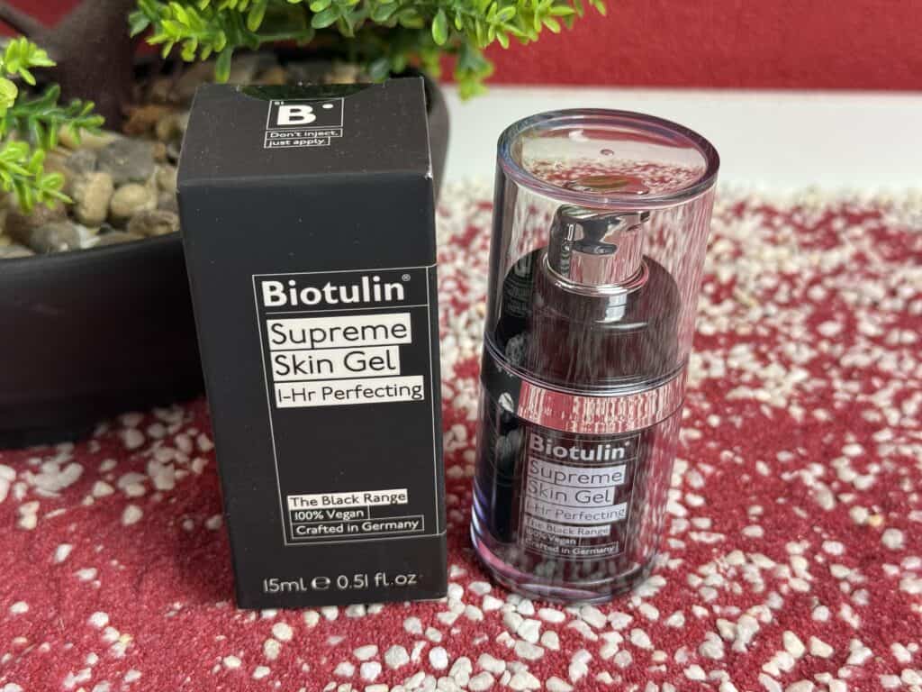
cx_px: 461
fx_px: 1278
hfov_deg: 39.7
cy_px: 346
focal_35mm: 48
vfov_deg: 30.3
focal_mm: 6.76
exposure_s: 1/50
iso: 64
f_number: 1.78
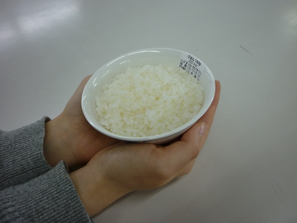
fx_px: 283
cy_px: 112
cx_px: 148
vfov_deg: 42.9
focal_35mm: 33
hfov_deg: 55.4
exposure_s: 1/40
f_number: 2.8
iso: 80
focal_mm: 5.5
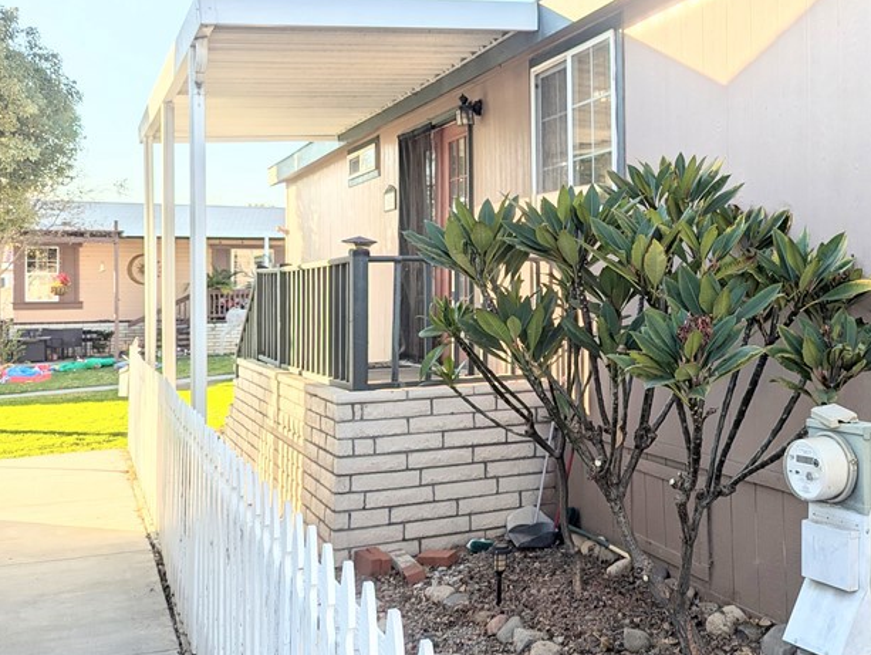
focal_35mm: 40
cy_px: 280
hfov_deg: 44.8
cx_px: 674
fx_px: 1007
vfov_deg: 35.9
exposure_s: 1/1825
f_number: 1.85
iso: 48
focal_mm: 6.81
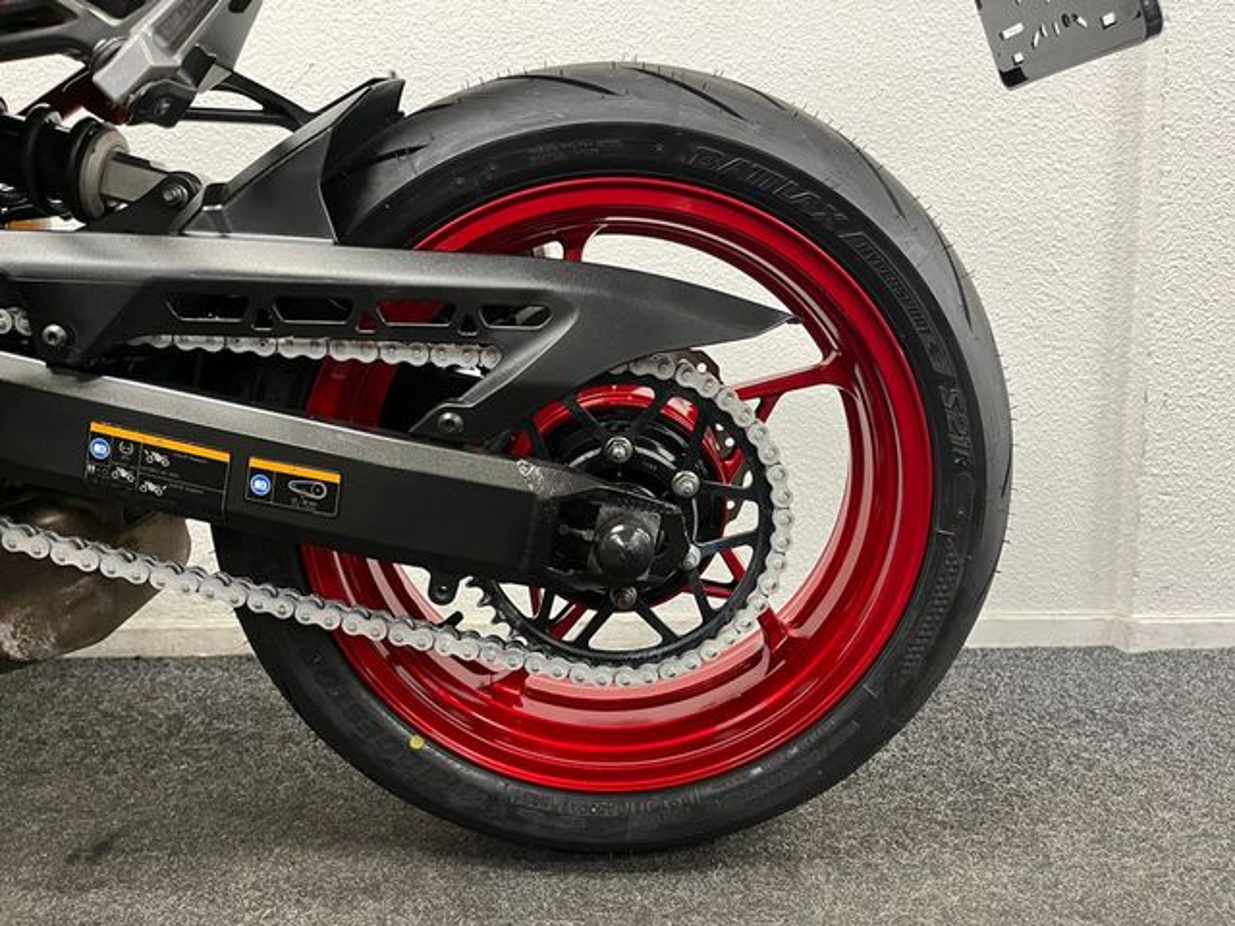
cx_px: 618
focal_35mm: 26
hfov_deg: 67.3
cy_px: 463
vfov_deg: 53.1
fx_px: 928
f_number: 1.6
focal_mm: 5.1
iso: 320
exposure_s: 1/50
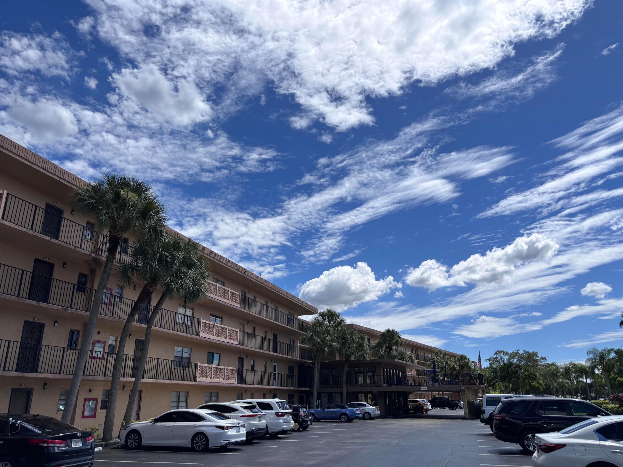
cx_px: 312
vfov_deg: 53.1
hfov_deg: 67.3
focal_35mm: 26
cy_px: 234
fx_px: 468
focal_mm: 5.96
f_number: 1.6
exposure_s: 1/7692
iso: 50
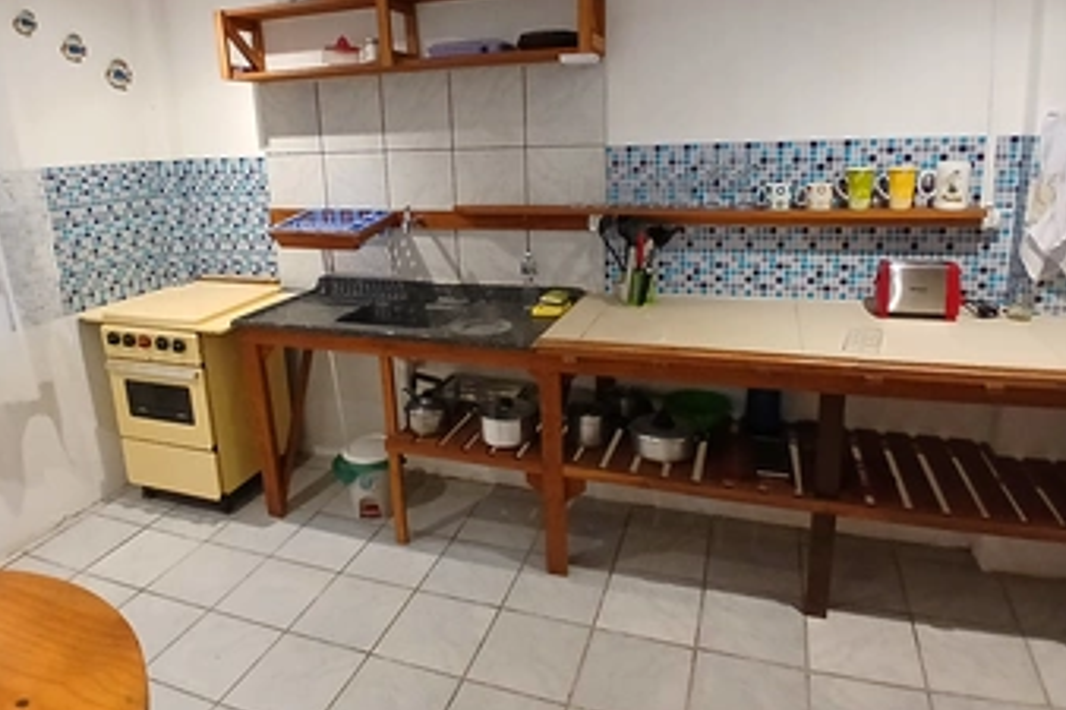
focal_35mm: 23
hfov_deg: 76.0
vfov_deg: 54.4
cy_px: 265
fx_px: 681
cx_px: 498
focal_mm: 1.4
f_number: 2.2
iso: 400
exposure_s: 1/24
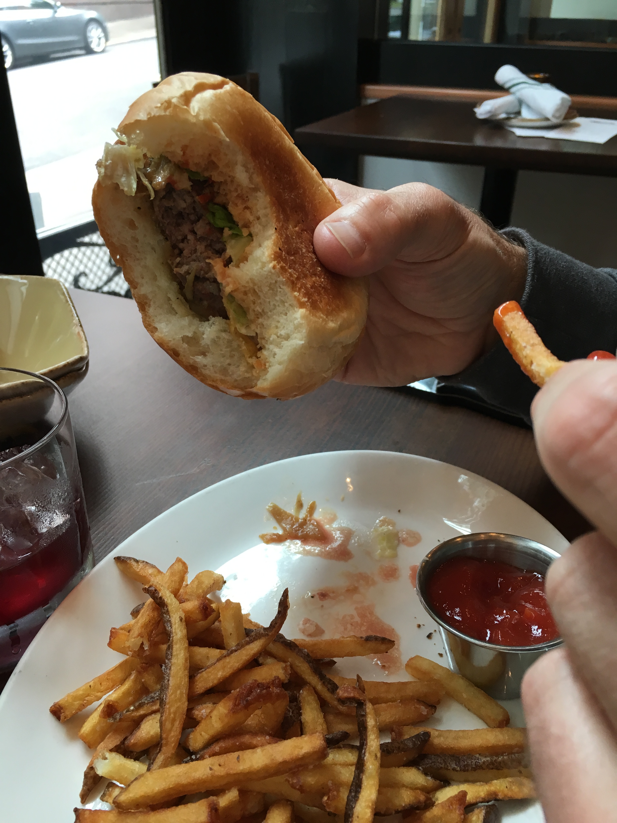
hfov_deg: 48.2
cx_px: 308
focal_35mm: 29
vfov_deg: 61.7
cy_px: 412
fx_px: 689
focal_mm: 4.15
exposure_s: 1/30
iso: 32
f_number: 2.2
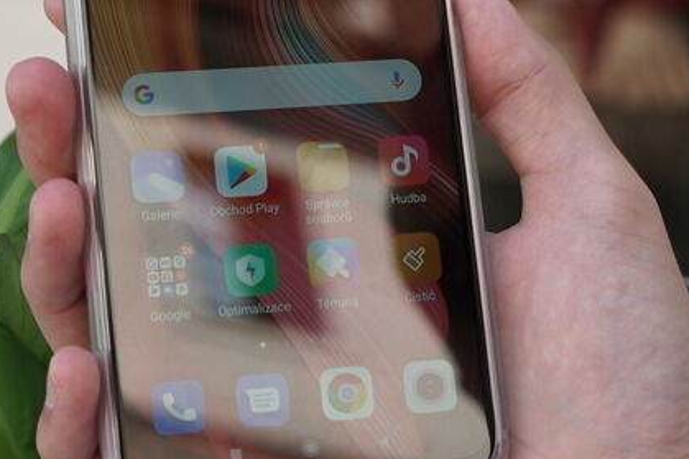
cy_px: 104
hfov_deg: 21.7
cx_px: 282
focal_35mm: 94
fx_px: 1798
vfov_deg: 14.5
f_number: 5.6
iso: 100
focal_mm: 41
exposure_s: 1/100
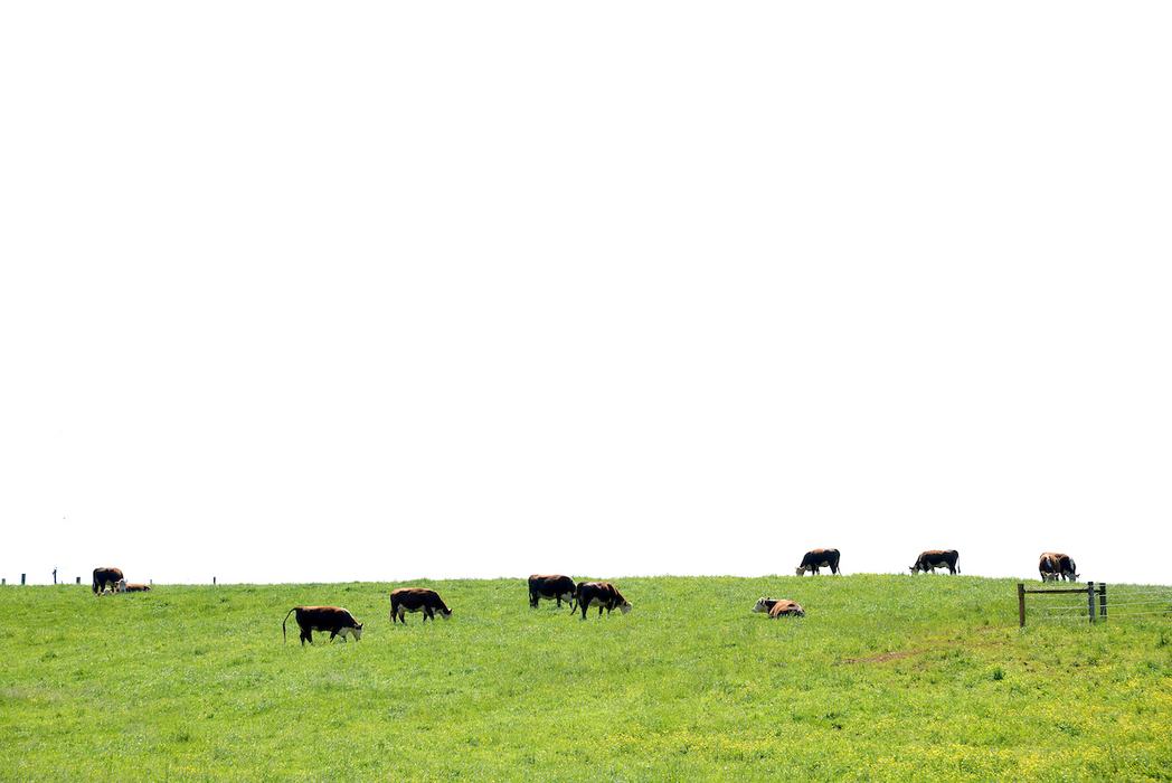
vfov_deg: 13.1
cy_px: 392
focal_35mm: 105
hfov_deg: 19.4
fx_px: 3420
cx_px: 586
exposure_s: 1/100
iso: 100
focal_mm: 105
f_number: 9
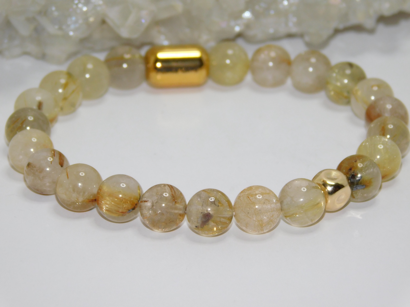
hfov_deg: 8.5
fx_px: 2748
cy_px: 154
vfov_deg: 6.4
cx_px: 205
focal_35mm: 232
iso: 200
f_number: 5.6
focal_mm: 41.3
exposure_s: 1/60
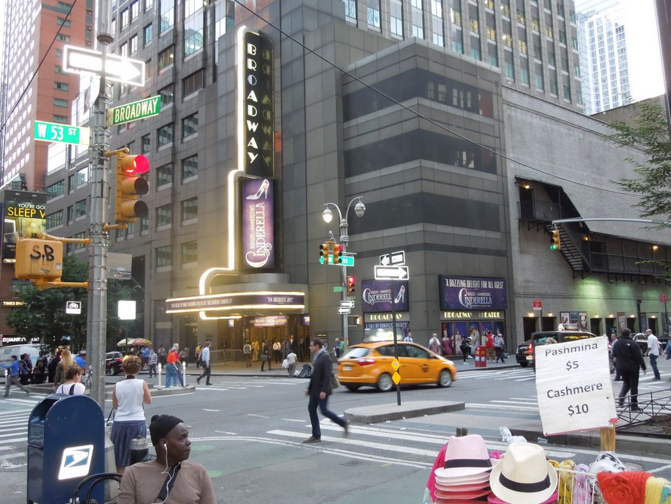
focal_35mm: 31
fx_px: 601
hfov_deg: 58.4
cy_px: 252
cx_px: 336
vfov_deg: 45.4
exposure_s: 1/30
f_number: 3.6
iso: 450
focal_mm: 5.6
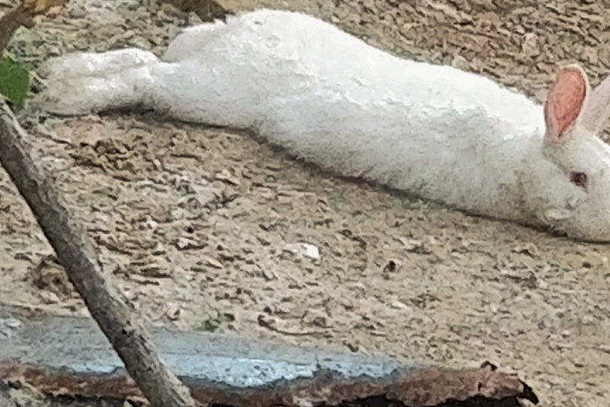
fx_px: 949
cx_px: 312
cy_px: 59
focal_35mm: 56
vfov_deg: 23.7
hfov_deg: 35.6
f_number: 2.6
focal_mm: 5.5
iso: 400
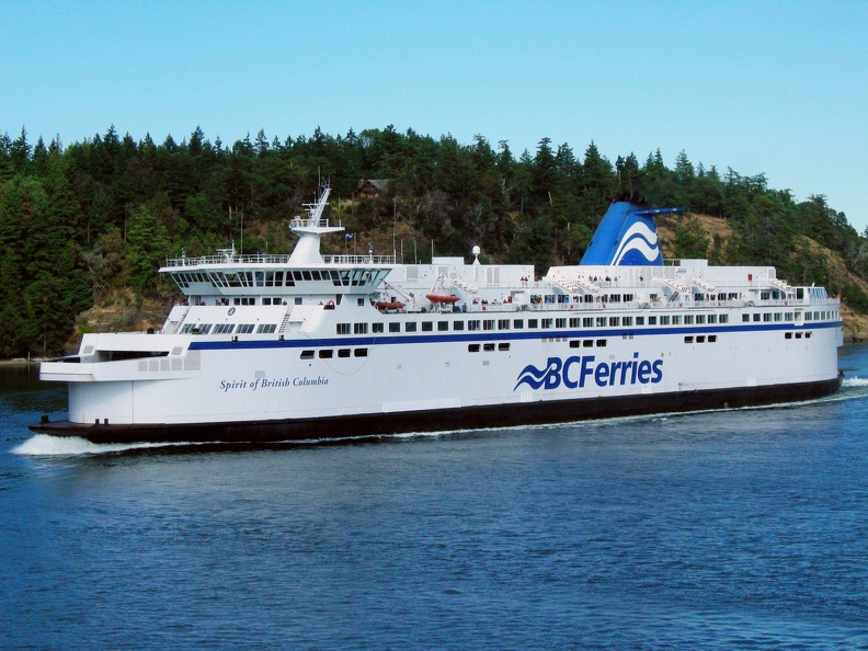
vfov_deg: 16.6
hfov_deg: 22.0
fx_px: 2232
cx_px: 434
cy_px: 326
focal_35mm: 89
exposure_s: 1/877
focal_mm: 18.6
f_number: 7.5
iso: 200
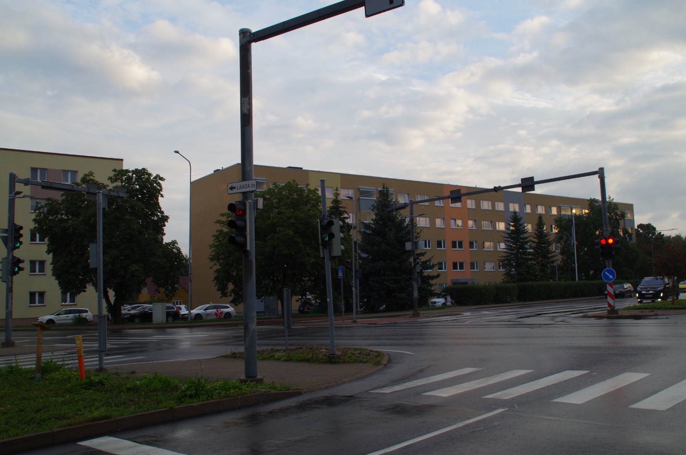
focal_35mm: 36
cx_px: 343
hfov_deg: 53.2
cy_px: 228
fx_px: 685
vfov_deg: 36.7
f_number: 11
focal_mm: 24
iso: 250
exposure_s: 1/60
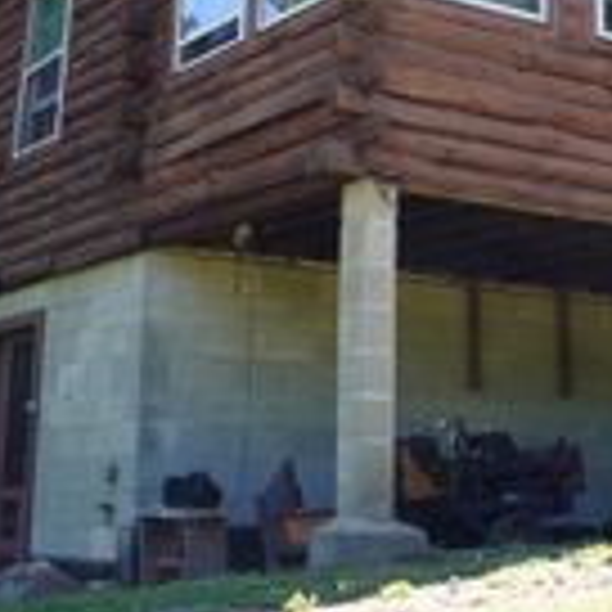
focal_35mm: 75
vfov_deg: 22.8
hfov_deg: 22.8
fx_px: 1500
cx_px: 454
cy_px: 142
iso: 100
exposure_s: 1/80
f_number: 5.6
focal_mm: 24
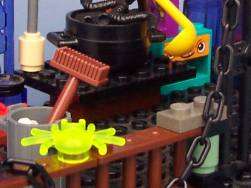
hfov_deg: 15.1
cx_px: 131
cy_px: 4
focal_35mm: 131
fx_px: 950
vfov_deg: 11.2
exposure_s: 1/45
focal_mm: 5.6
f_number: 2.8
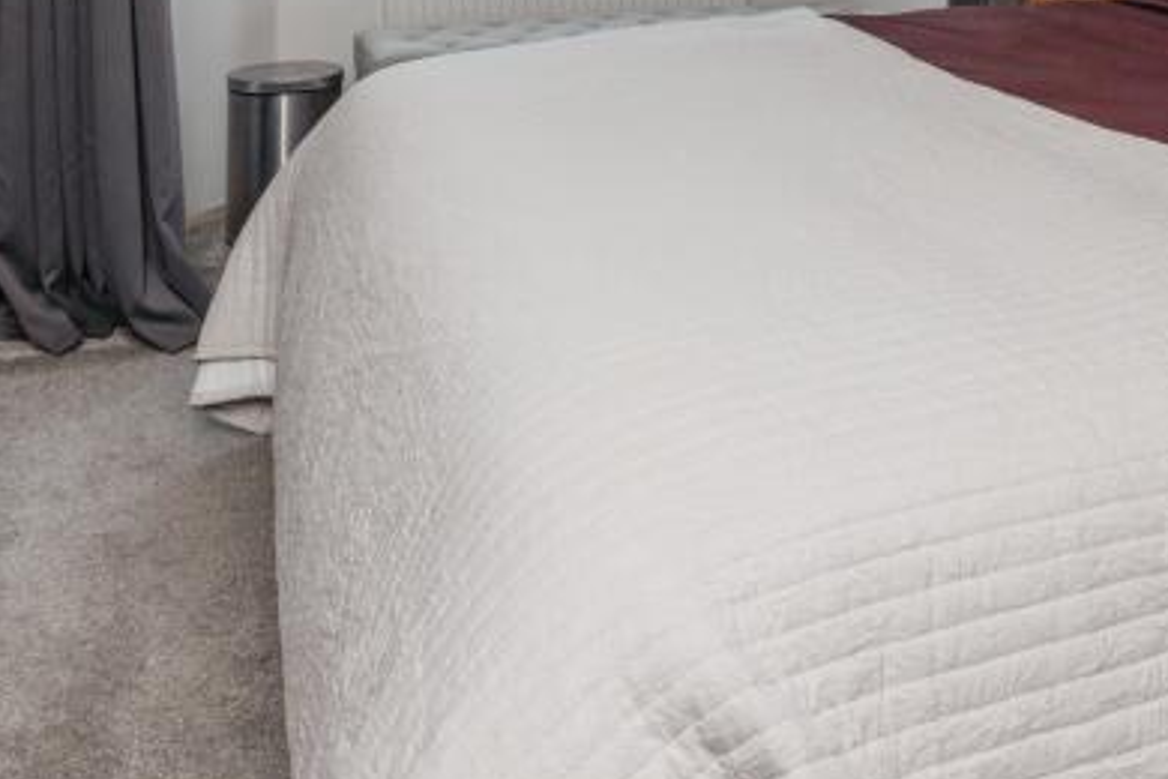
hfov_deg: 44.0
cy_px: -123
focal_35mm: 42
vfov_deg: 28.3
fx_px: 1363
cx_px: 949
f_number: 8
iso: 320
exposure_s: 1/400
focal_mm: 16
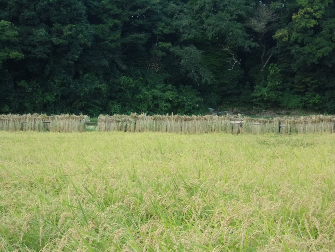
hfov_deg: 18.2
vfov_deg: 13.7
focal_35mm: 108
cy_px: 126
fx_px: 1045
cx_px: 168
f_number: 6.6
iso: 186
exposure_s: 1/60
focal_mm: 19.6
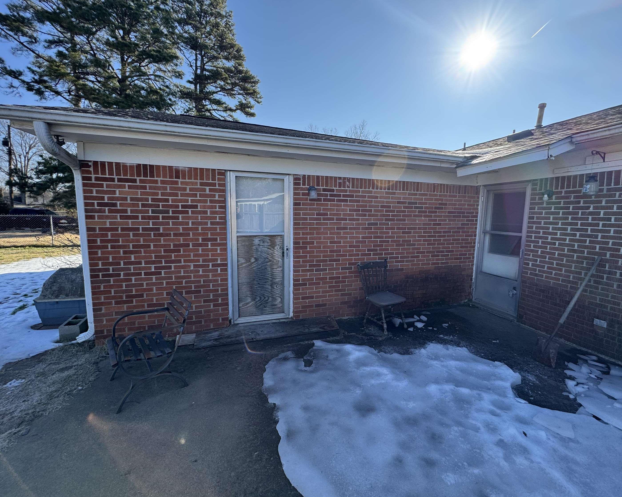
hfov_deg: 96.7
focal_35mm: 15
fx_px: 276
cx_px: 331
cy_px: 244
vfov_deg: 84.0
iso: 40
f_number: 2.2
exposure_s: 1/771
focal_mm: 2.22
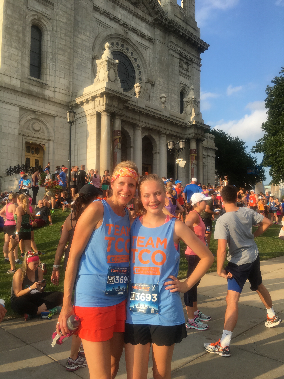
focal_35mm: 29
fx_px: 317
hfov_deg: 48.2
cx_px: 142
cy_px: 190
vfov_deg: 61.7
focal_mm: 4.15
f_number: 2.2
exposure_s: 1/818
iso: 25
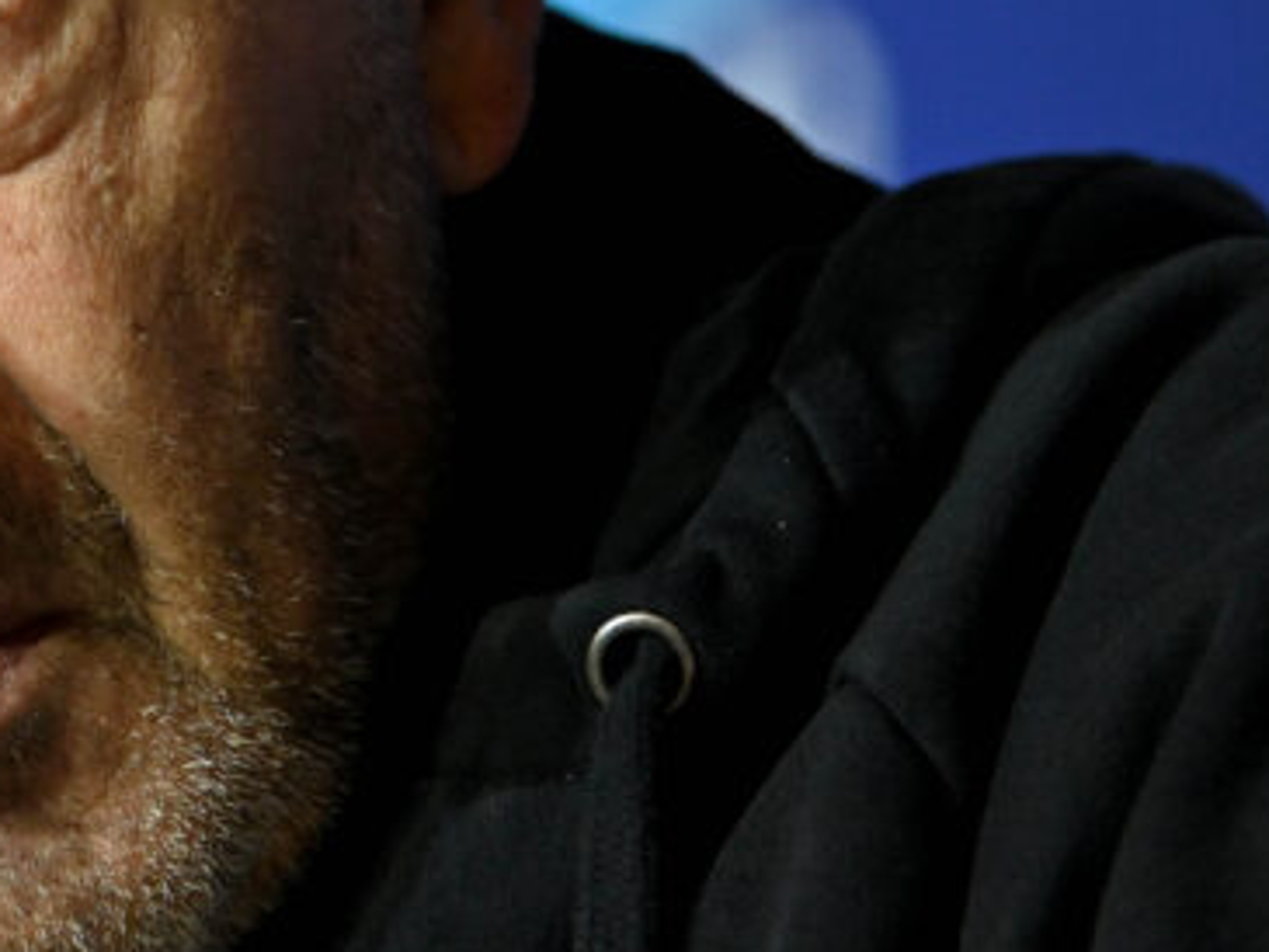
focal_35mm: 808
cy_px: 172
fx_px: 29630
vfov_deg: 1.8
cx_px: -184
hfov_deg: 2.5
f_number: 4.5
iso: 2500
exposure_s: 1/160
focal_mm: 300
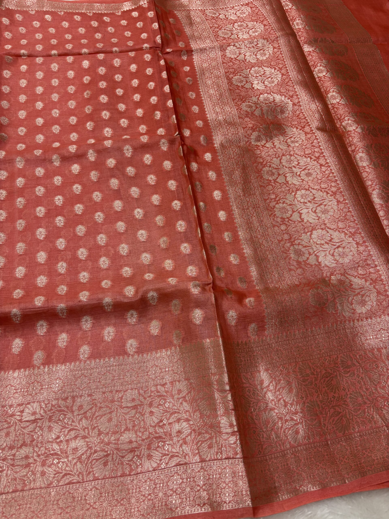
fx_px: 390
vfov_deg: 67.3
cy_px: 260
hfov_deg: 53.1
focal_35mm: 26
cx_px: 194
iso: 80
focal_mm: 5.96
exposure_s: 1/50
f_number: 1.6
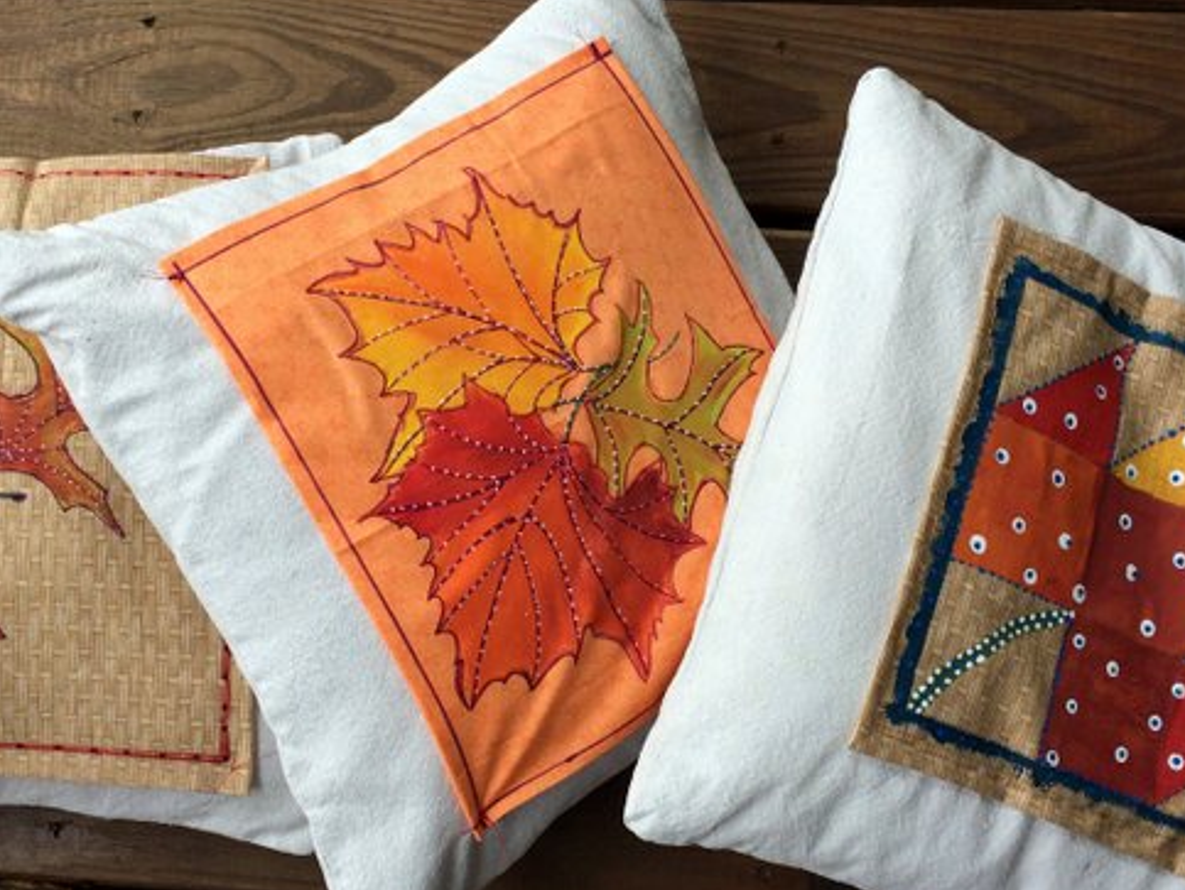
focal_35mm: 45
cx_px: 523
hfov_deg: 42.0
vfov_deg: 32.2
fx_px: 1542
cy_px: 467
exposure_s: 1/373
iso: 32
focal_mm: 4.15
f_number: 2.2
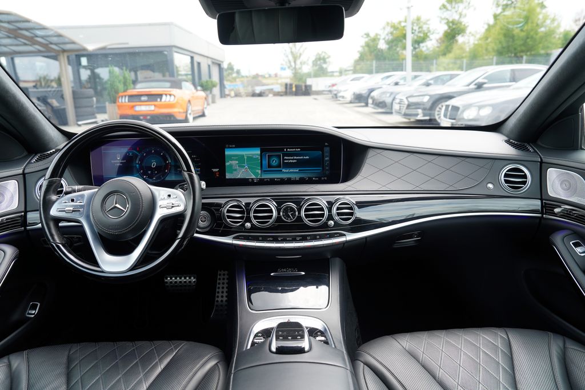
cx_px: 292
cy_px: 195
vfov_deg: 53.1
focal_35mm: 24
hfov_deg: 73.7
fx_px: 390
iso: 100
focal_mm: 24
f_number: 4.5
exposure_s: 1/80
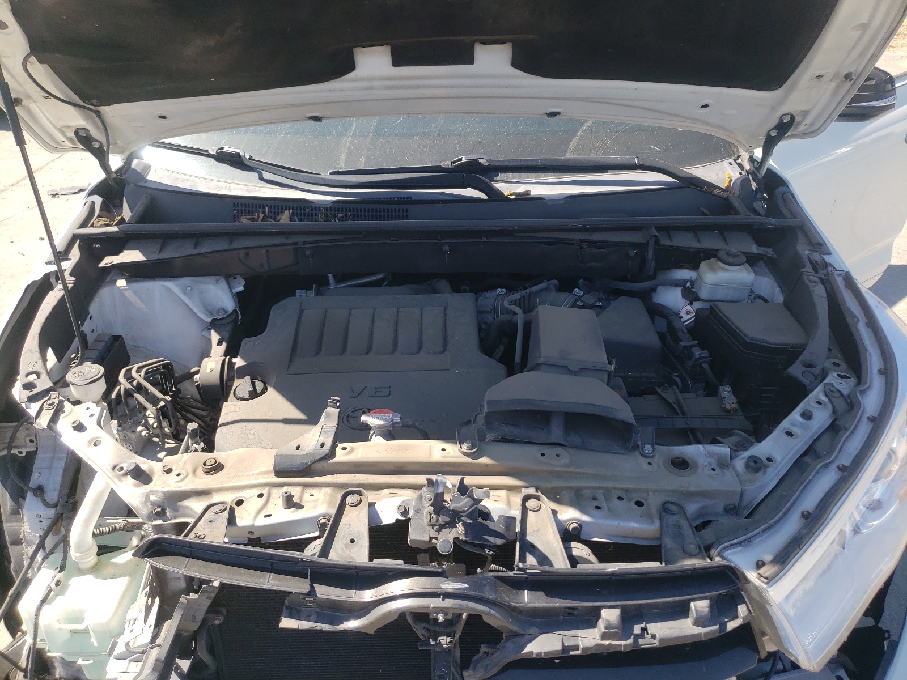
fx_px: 681
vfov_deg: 53.1
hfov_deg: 67.3
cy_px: 340
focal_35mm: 26
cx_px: 454
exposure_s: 1/833
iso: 50
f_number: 1.5
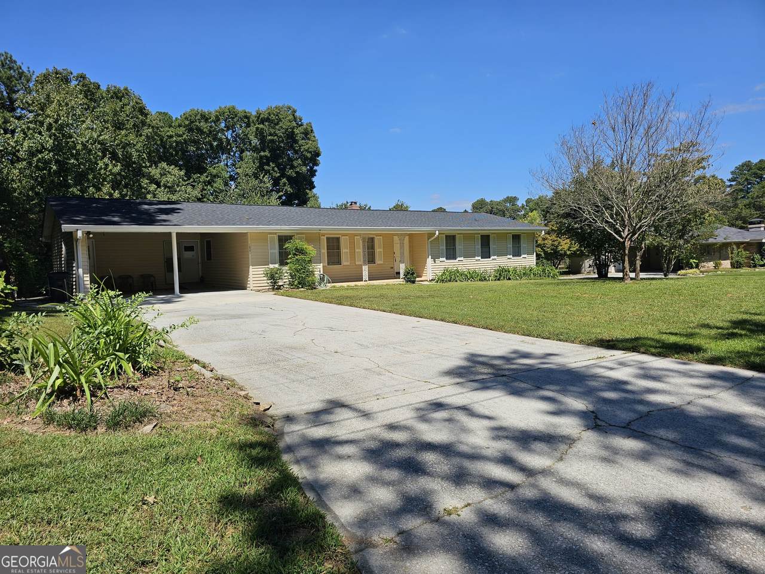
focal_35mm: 23
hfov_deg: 73.9
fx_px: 508
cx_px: 382
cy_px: 287
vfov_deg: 58.9
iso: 10
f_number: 1.7
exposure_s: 1/992
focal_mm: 6.3
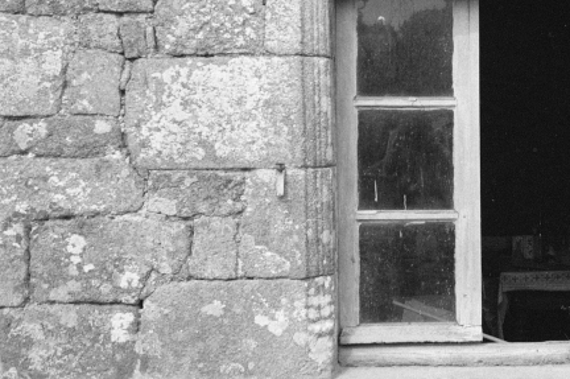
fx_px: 2530
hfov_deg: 12.8
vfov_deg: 8.6
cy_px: 143
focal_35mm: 160
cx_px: 499
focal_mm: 60
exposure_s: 1/60
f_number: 10
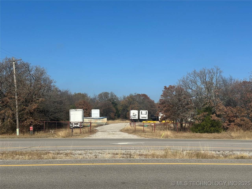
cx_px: 126
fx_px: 349
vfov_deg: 30.3
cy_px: 94
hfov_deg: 39.7
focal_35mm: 48
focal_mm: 6.86
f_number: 1.78
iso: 64
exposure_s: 1/5000
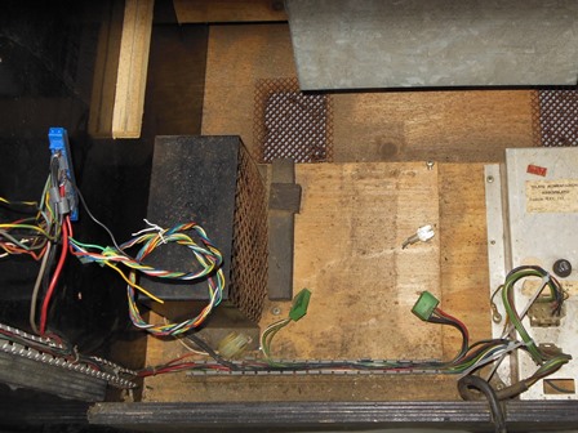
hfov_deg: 49.0
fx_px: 635
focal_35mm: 38
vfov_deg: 37.7
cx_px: 289
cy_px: 216
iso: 200
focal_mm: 6.8
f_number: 3.6
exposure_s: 1/30
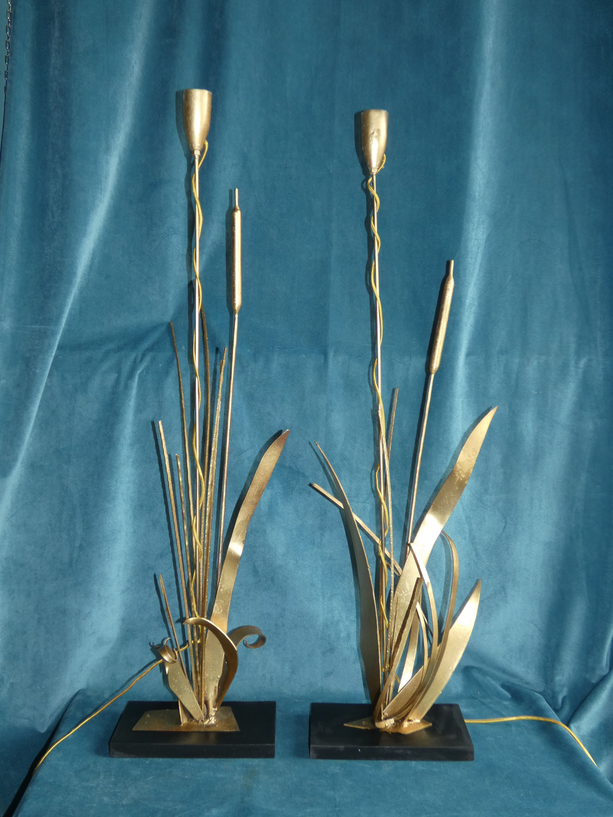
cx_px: 306
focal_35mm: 36
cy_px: 408
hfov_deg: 39.7
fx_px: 850
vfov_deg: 51.4
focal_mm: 6.5
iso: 125
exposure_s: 1/60
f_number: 3.5
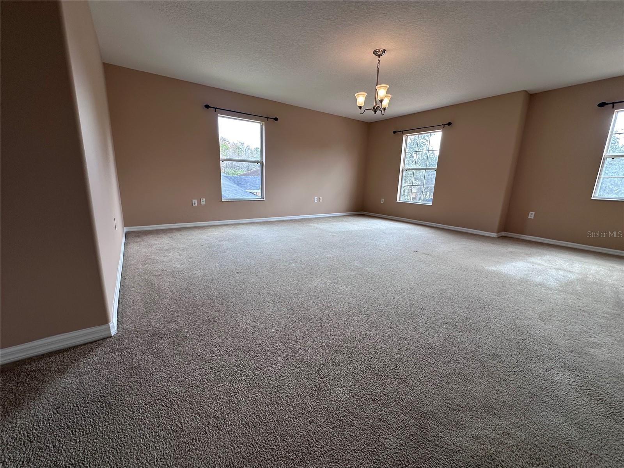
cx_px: 312
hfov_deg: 102.1
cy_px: 234
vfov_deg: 85.7
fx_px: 252
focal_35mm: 14
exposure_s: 1/120
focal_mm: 2.22
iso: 50
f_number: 2.2
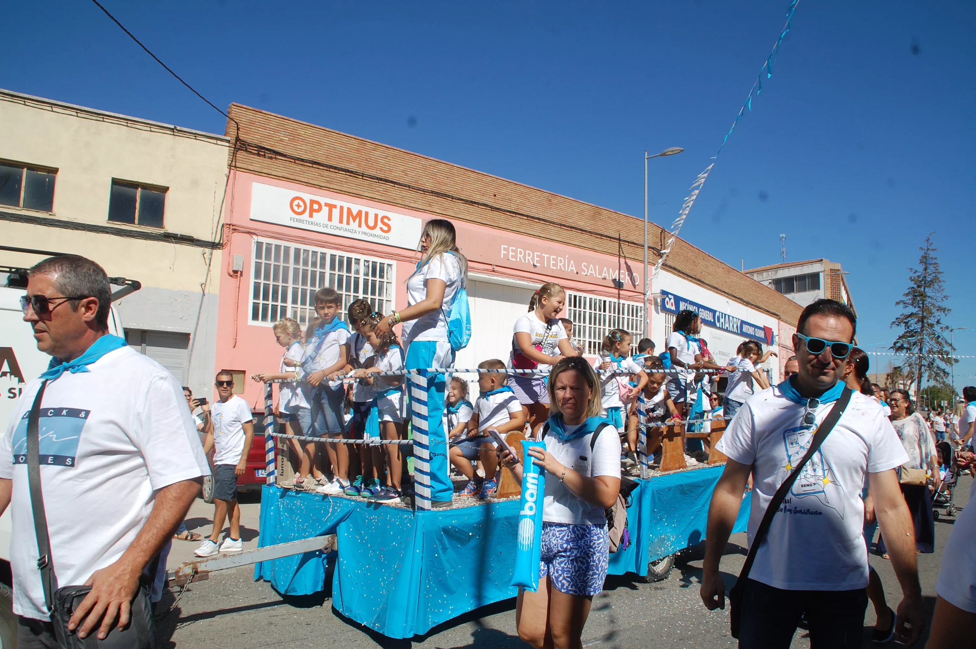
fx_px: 731
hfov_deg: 67.4
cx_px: 488
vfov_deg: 47.8
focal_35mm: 27
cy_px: 324
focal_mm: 18
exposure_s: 1/500
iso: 200
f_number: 11
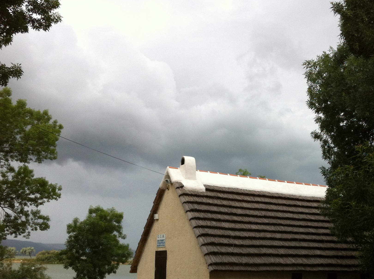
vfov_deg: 25.8
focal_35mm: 56
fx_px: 604
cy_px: 199
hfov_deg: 33.8
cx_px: 273
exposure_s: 1/299
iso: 80
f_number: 2.8
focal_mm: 3.85
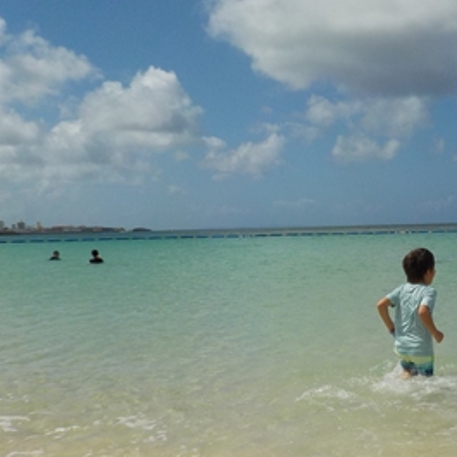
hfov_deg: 32.0
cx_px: 428
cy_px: 292
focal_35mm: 50
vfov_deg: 33.8
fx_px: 747
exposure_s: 1/1000
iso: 125
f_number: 6.6
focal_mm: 4.1
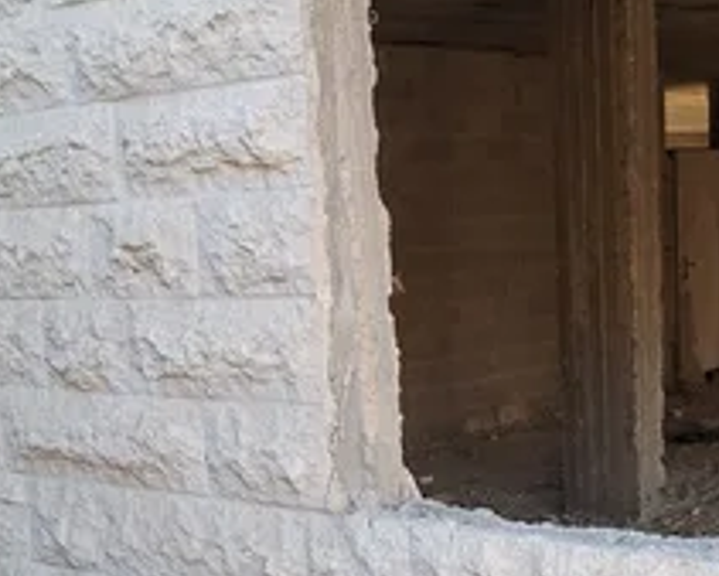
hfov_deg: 27.8
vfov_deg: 22.4
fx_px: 1448
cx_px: 460
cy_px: 406
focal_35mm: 68
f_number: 1.8
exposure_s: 1/100
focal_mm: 5.54
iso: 80
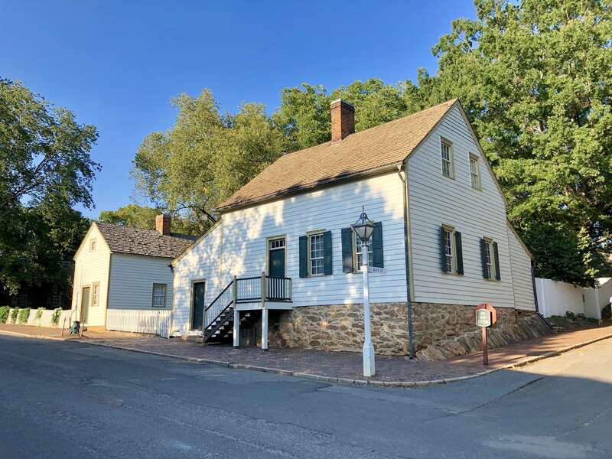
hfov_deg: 63.4
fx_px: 495
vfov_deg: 49.7
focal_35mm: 28
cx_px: 306
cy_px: 230
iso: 20
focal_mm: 3.99
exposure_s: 1/695
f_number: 1.8
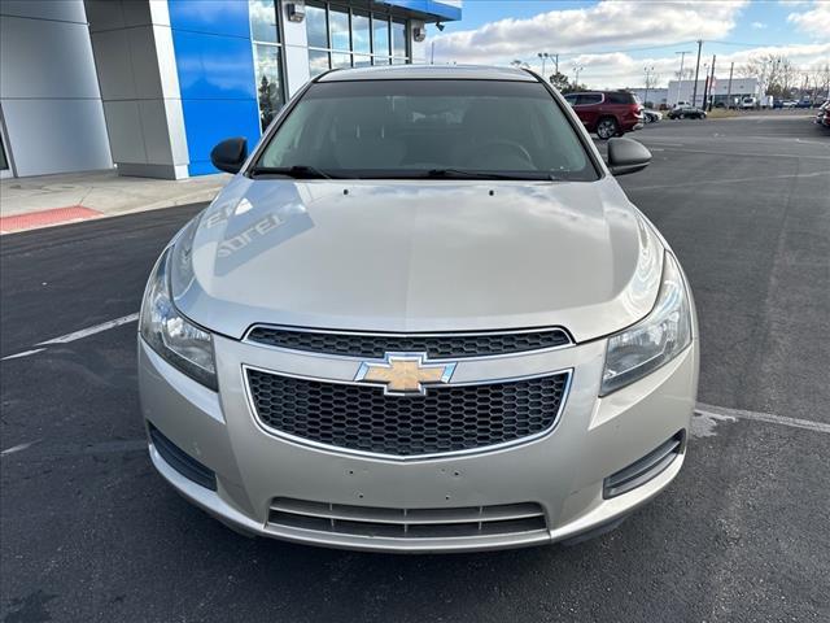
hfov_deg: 71.6
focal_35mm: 24
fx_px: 575
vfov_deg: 56.8
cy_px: 312
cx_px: 415
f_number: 1.78
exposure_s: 1/1916
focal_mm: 6.86
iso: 80
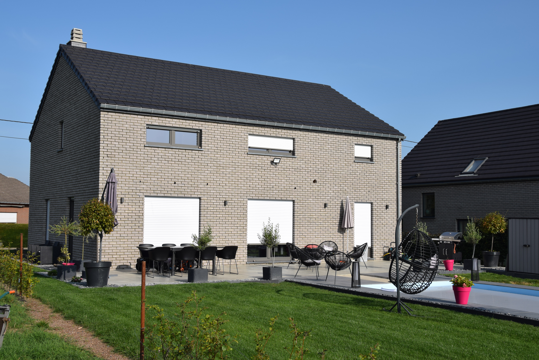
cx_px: 270
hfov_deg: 47.9
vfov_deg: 33.0
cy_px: 180
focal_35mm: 40
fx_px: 606
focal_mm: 27
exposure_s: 1/500
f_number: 11
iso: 200
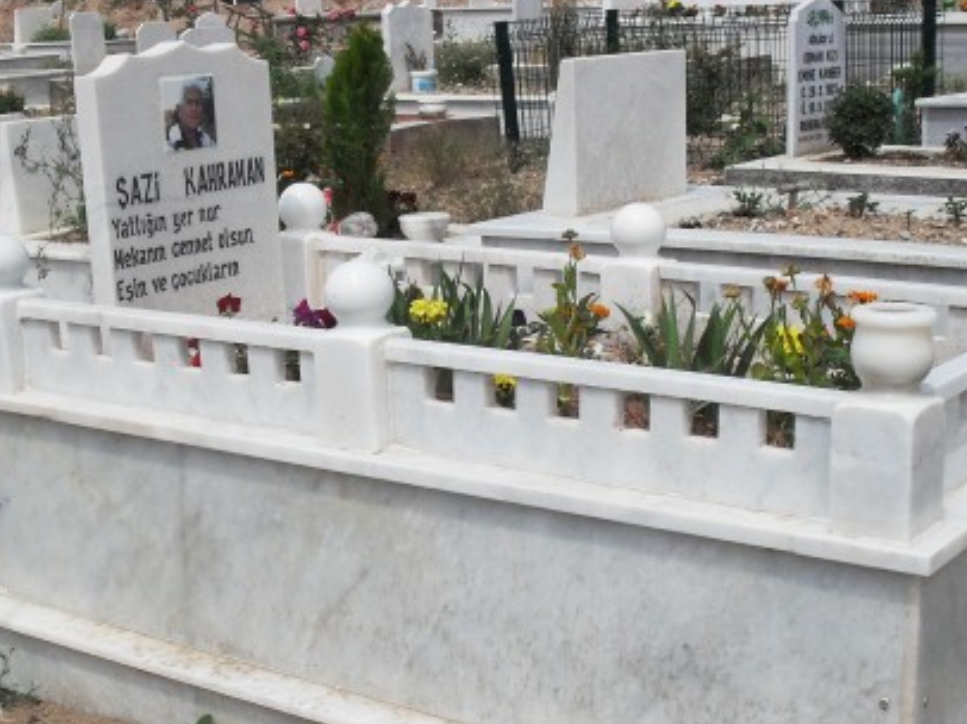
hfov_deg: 31.6
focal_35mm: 61
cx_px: 567
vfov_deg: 23.9
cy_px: 500
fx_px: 1703
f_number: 9.2
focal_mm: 7.5
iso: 100
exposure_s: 1/500
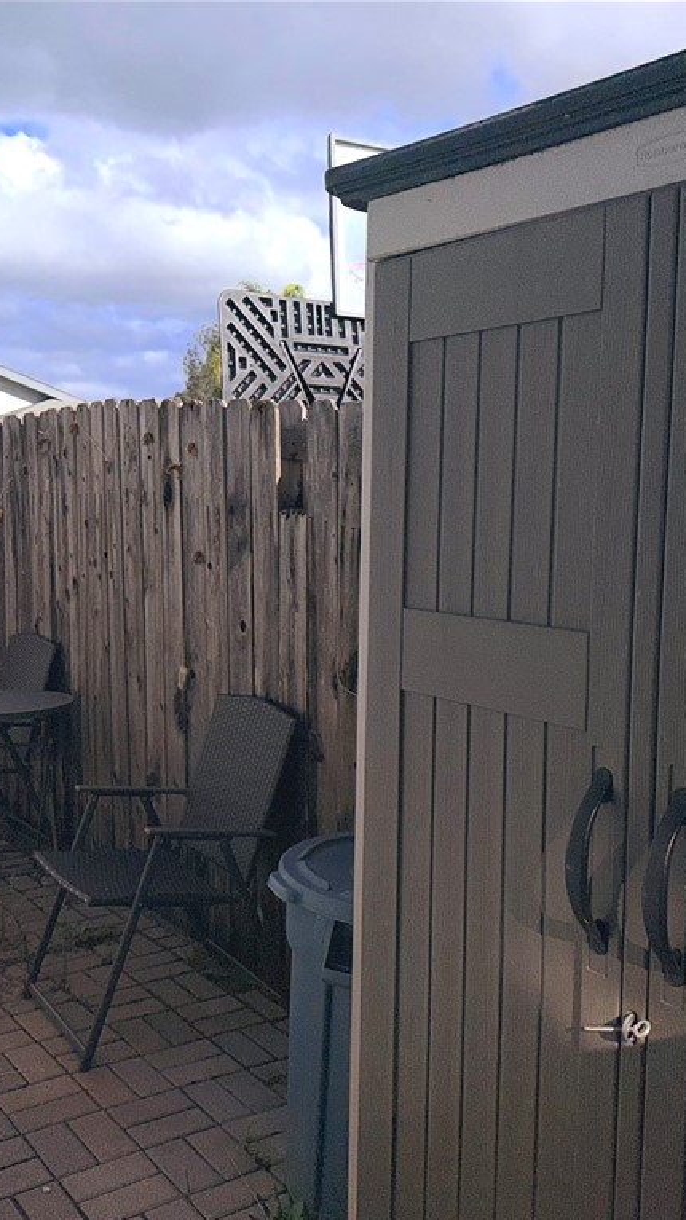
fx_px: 1132
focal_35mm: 35
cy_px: 611
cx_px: 287
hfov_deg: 33.6
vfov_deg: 56.6
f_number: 1.78
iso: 50
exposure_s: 1/40000
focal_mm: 6.76
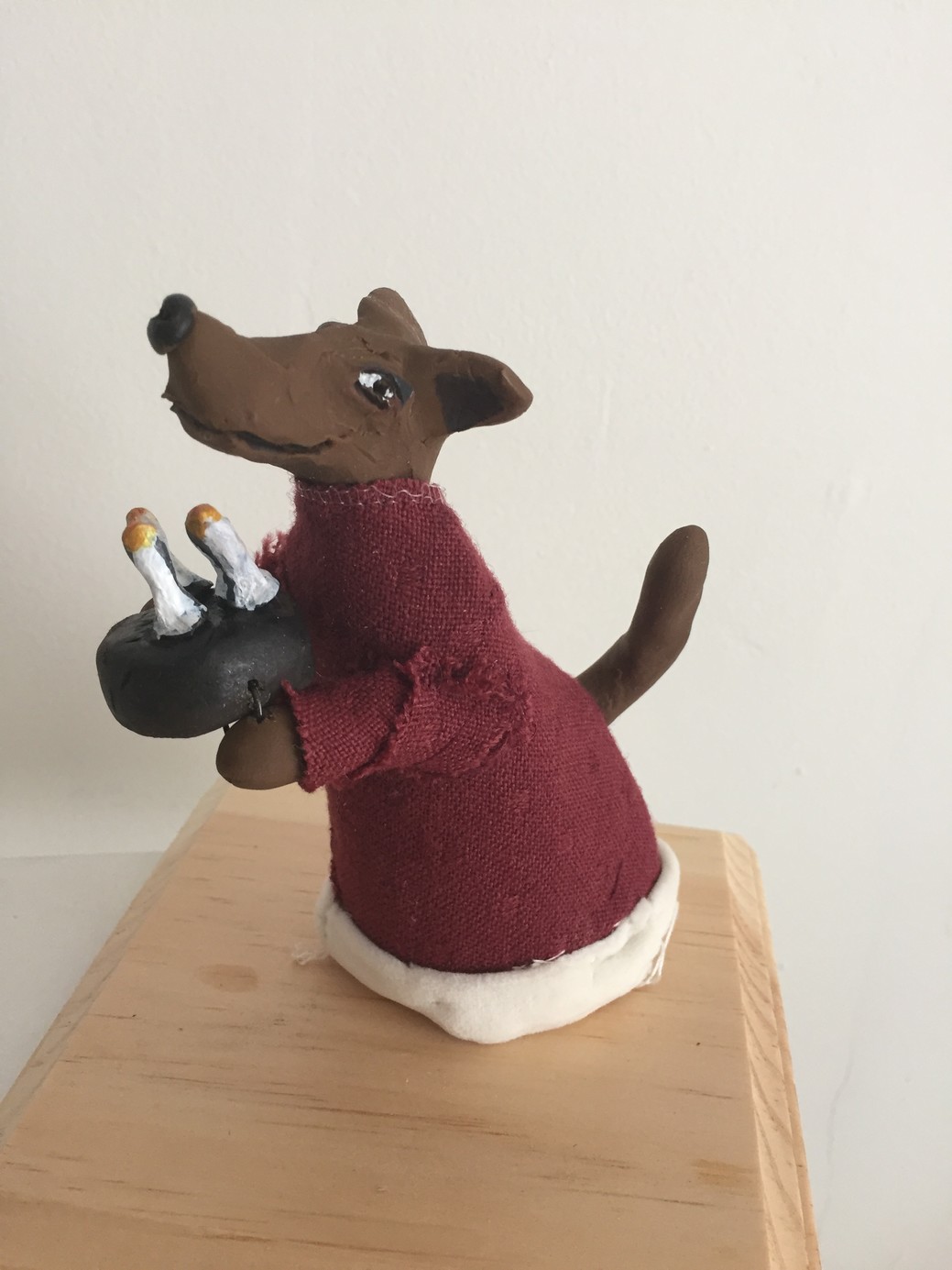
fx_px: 1063
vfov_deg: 61.7
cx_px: 476
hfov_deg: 48.2
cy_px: 635
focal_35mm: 29
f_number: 2.2
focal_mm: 4.15
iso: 100
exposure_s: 1/30
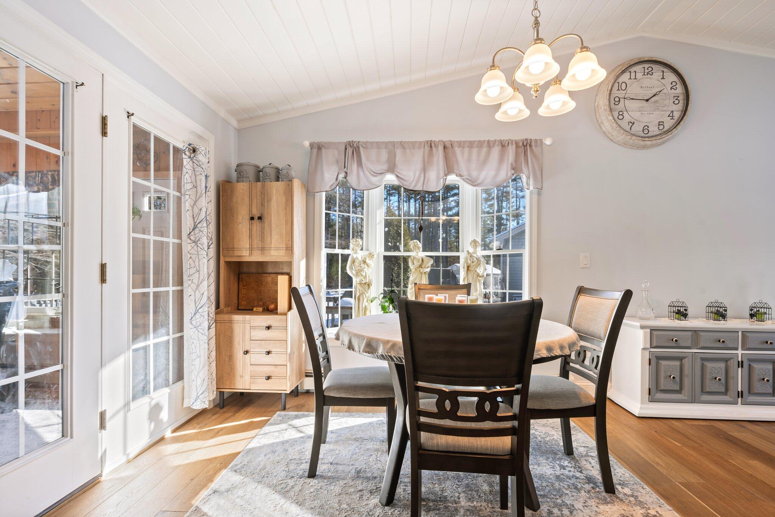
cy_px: 258
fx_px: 344
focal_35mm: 16
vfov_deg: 73.7
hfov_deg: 96.7
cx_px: 388
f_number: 9
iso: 50
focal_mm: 16
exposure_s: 1/1.67
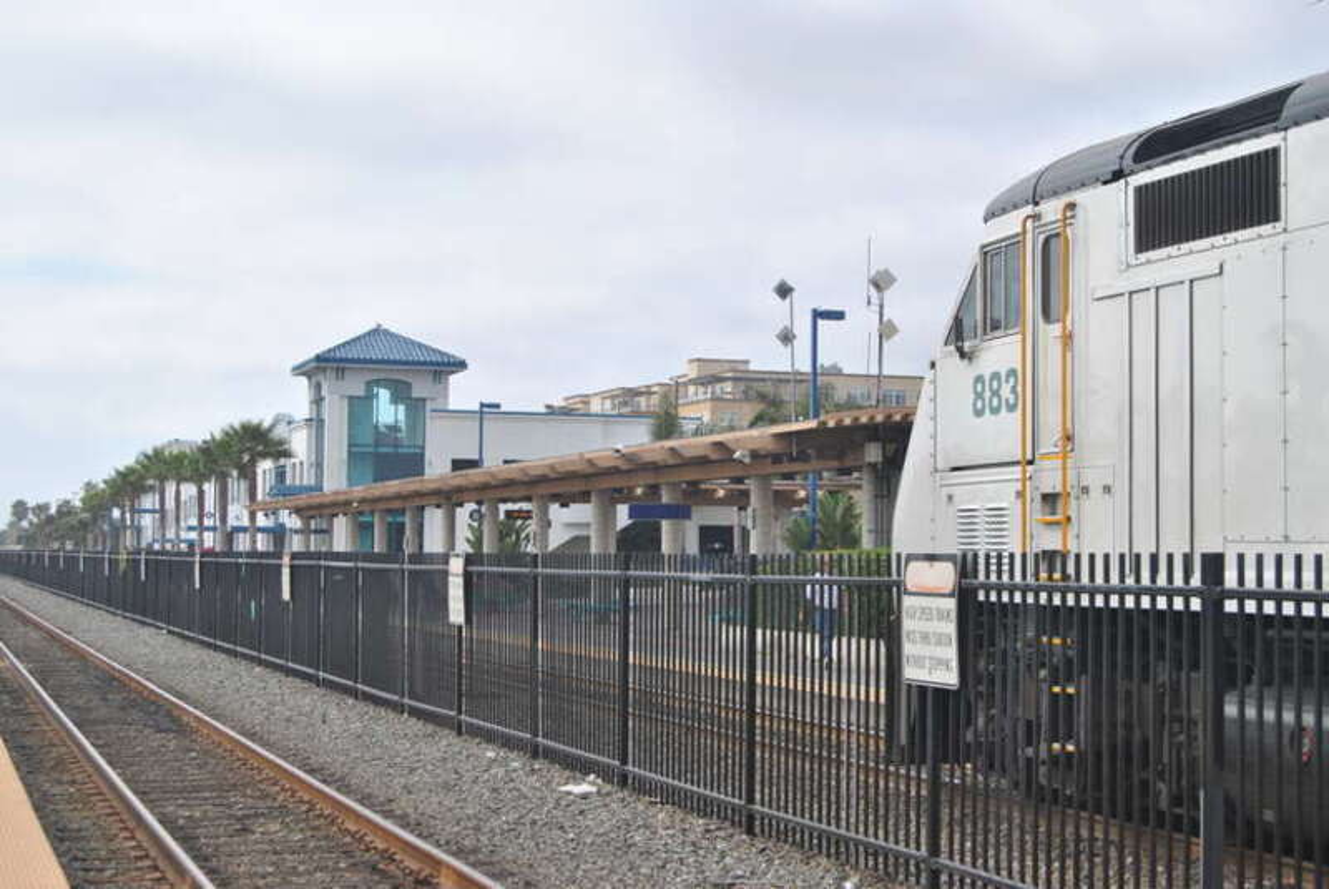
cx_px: 664
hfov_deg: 33.4
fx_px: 2217
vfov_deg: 22.7
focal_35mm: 60
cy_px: 444
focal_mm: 40
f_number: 8
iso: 100
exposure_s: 1/250
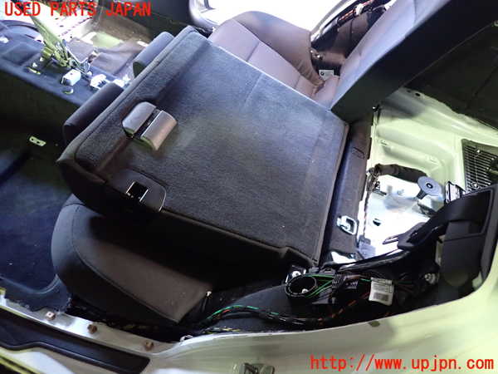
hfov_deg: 69.4
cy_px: 187
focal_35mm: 25
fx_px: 360
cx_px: 249
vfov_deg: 54.9
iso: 800
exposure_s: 1/25
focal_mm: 4.5
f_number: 2
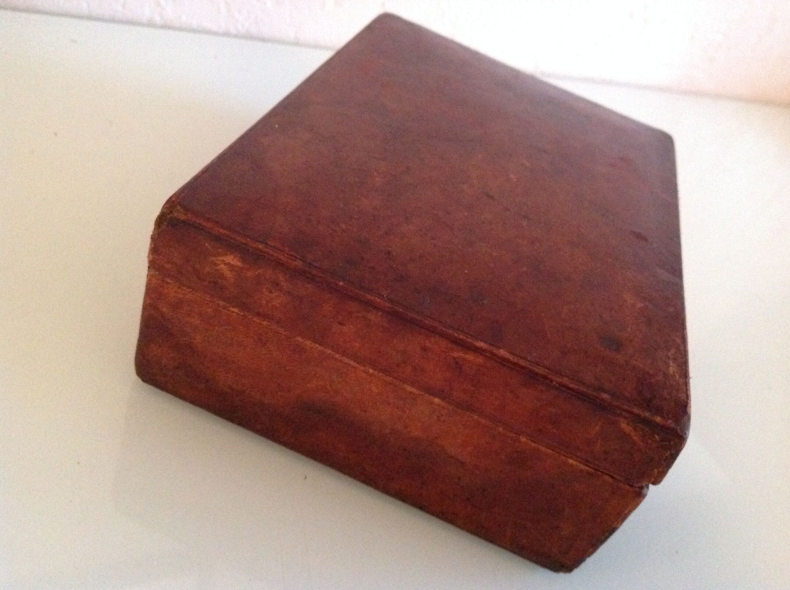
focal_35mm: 35
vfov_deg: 40.6
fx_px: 798
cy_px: 295
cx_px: 395
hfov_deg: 52.7
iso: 800
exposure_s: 1/17
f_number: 2.4
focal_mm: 4.28
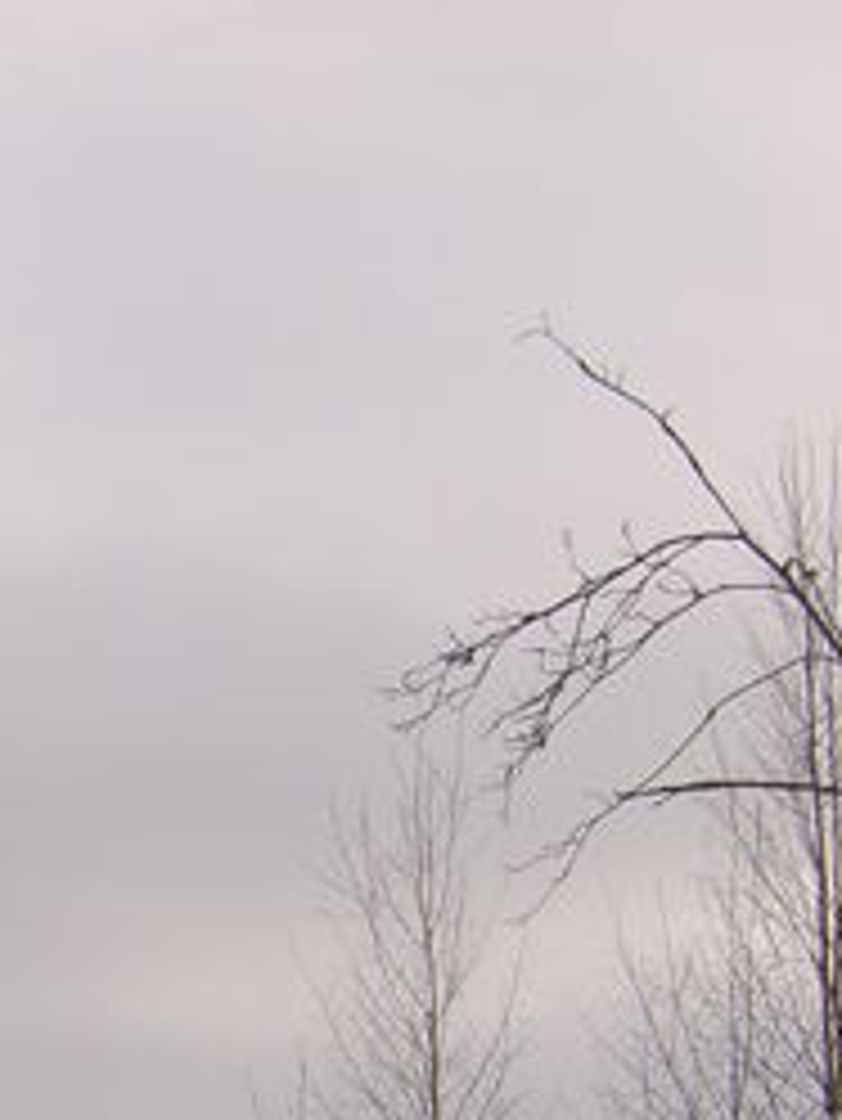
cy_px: 1417
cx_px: 216
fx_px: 2916
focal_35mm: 90
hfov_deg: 16.4
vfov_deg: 20.1
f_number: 5.8
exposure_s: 1/272
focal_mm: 5.95
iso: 50
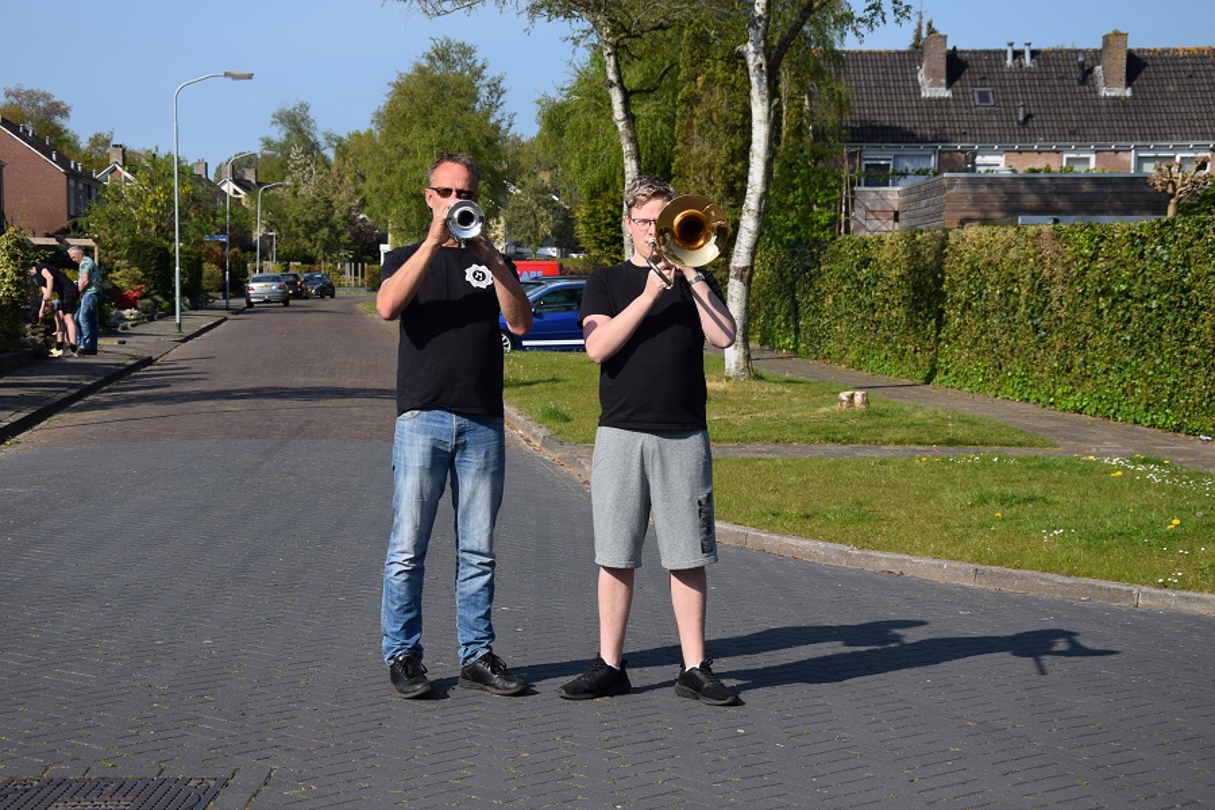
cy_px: 405
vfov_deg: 18.9
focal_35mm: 72
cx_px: 608
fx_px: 2430
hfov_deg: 28.1
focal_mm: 48
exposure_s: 1/1600
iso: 400
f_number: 7.1
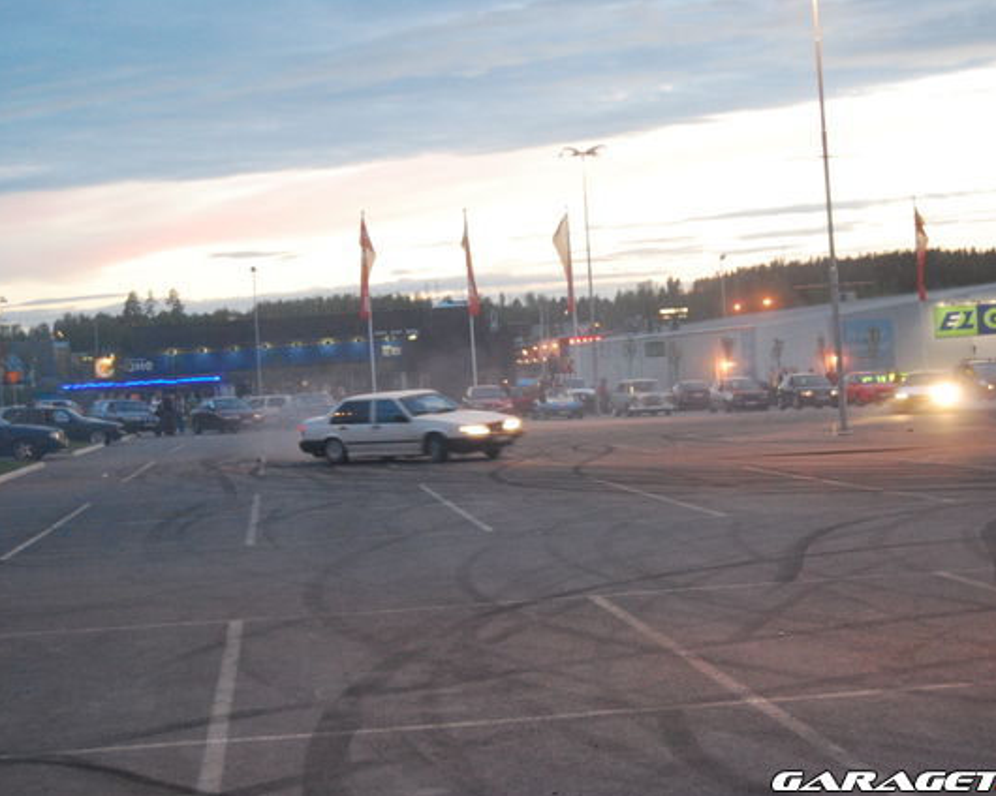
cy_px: 398
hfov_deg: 27.9
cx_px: 492
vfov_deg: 22.5
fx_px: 2004
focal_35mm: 68
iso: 1600
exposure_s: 1/30
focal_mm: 40
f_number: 5
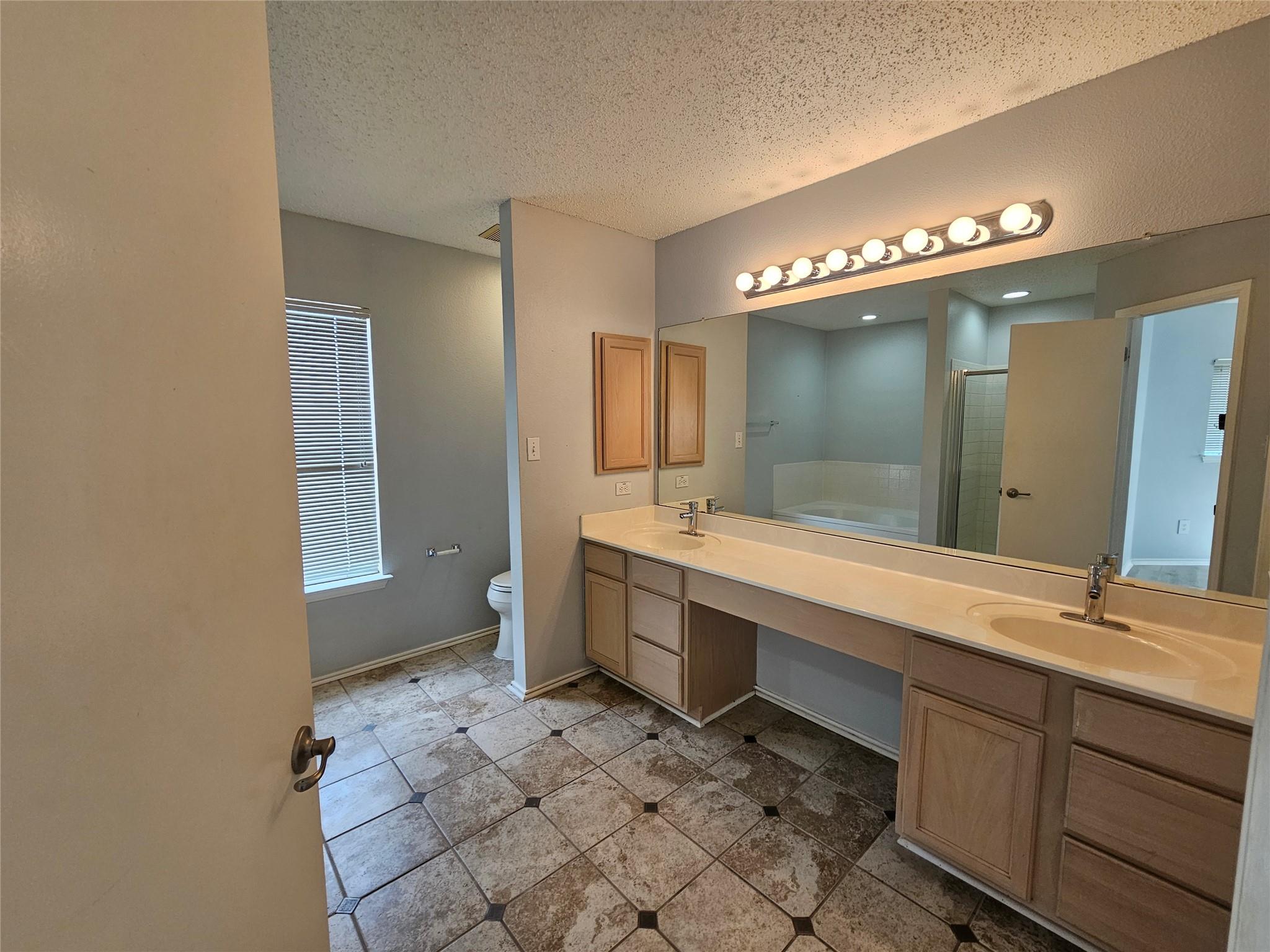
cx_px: 635
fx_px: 477
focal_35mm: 13
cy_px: 476
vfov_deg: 89.9
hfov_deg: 106.2
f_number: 2.2
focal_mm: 2.2
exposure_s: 1/60
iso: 100
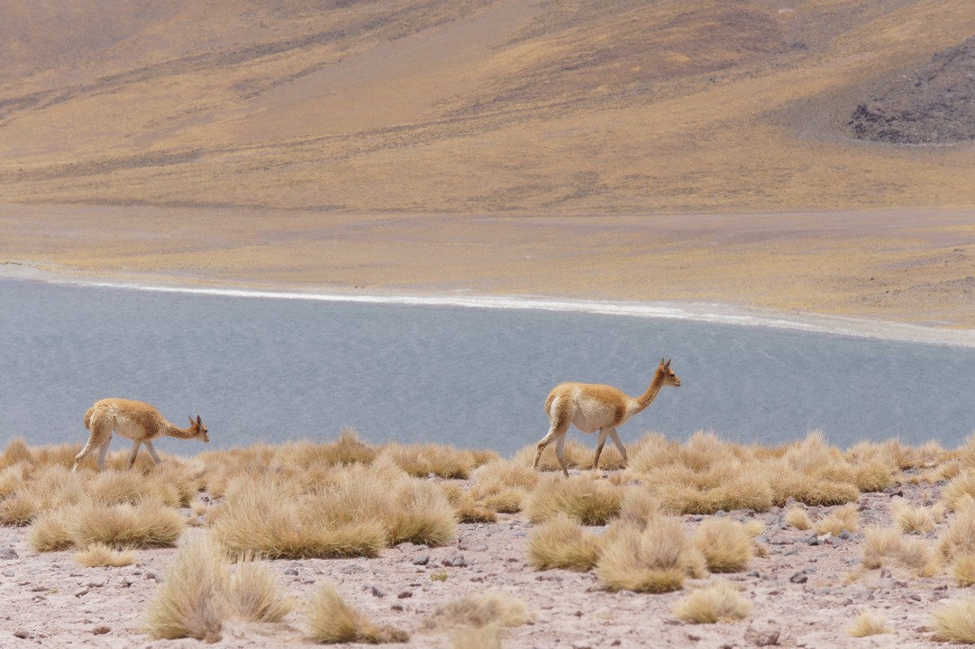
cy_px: 324
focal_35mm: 220
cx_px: 488
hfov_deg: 9.3
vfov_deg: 6.2
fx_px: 5968
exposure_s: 1/640
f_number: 9
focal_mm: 147
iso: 200
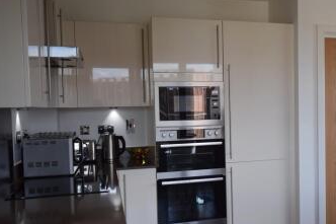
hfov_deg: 44.4
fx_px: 401
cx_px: 237
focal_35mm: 43
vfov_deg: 31.1
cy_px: 126
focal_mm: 20
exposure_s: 1/125
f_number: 5.6
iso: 400
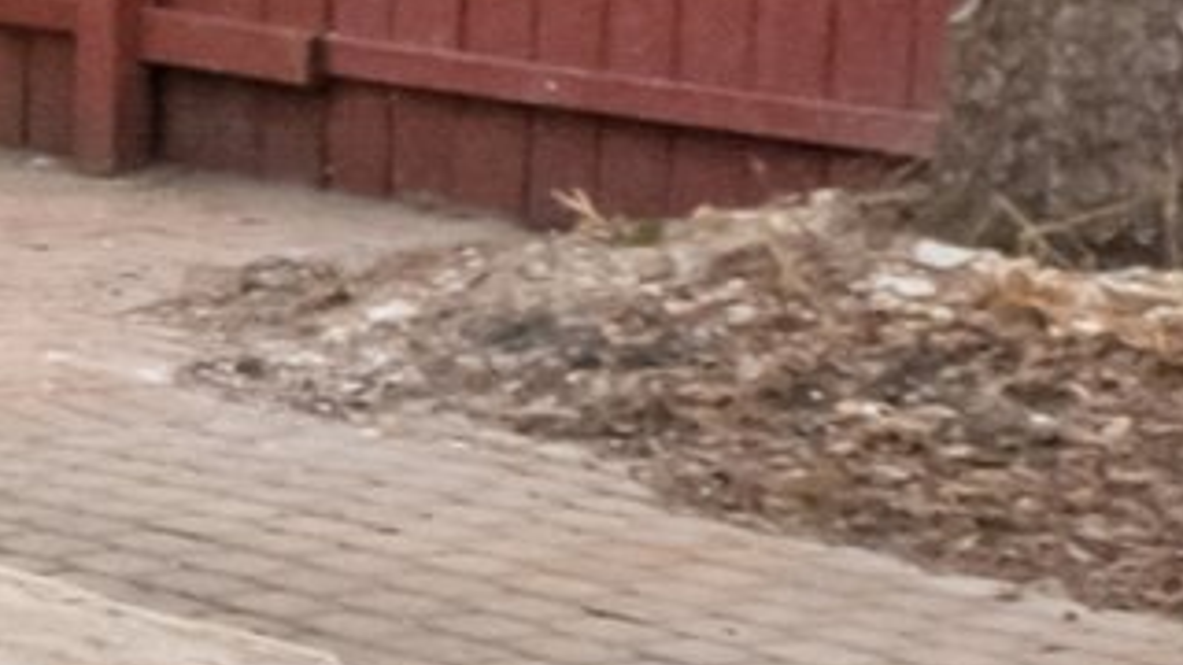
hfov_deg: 8.7
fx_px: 6305
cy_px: -1605
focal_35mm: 201
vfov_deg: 5.5
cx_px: -2436
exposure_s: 1/500
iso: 400
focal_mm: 20
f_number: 8
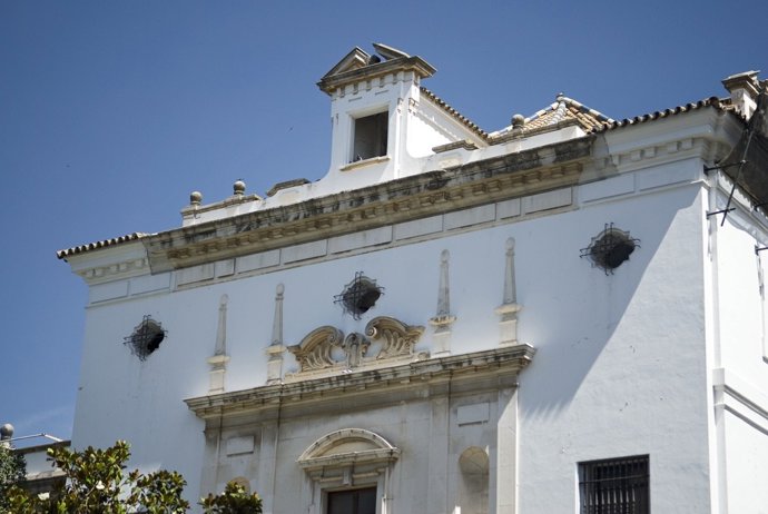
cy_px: 257
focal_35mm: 82
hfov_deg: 24.6
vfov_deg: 16.6
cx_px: 384
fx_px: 1762
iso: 100
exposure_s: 1/640
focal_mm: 55
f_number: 2.8
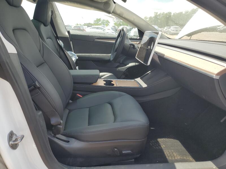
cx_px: 113
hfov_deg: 67.3
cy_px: 84
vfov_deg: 53.1
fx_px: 170
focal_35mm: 26
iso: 50
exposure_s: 1/833
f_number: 1.5
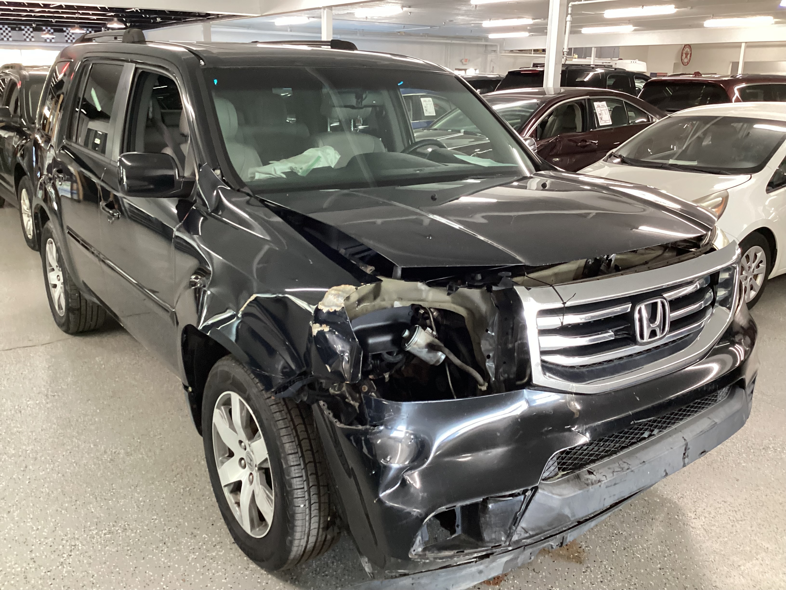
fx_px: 704
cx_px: 393
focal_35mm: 31
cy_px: 295
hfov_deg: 58.4
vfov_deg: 45.4
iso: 320
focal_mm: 3.3
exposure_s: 1/50
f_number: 2.4
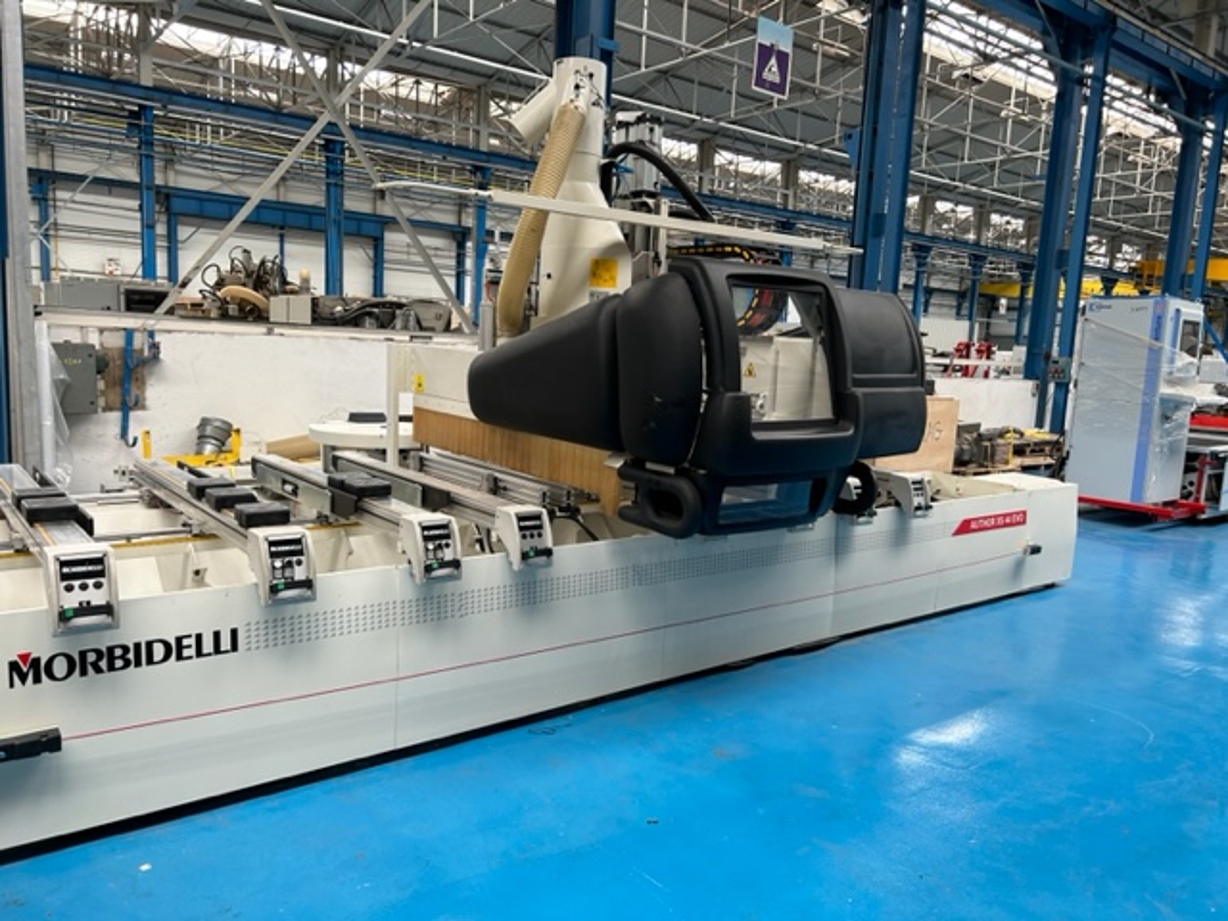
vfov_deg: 53.1
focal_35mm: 26
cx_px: 614
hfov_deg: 67.3
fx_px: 922
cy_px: 460
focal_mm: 5.7
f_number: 1.5
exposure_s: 1/166
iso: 50
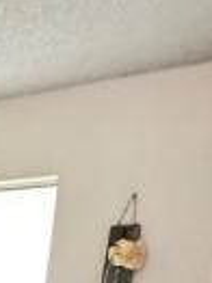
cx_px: -275
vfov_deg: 20.5
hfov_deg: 14.1
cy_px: 460
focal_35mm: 77
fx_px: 630
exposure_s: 1/60
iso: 640
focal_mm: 2.22
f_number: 2.2
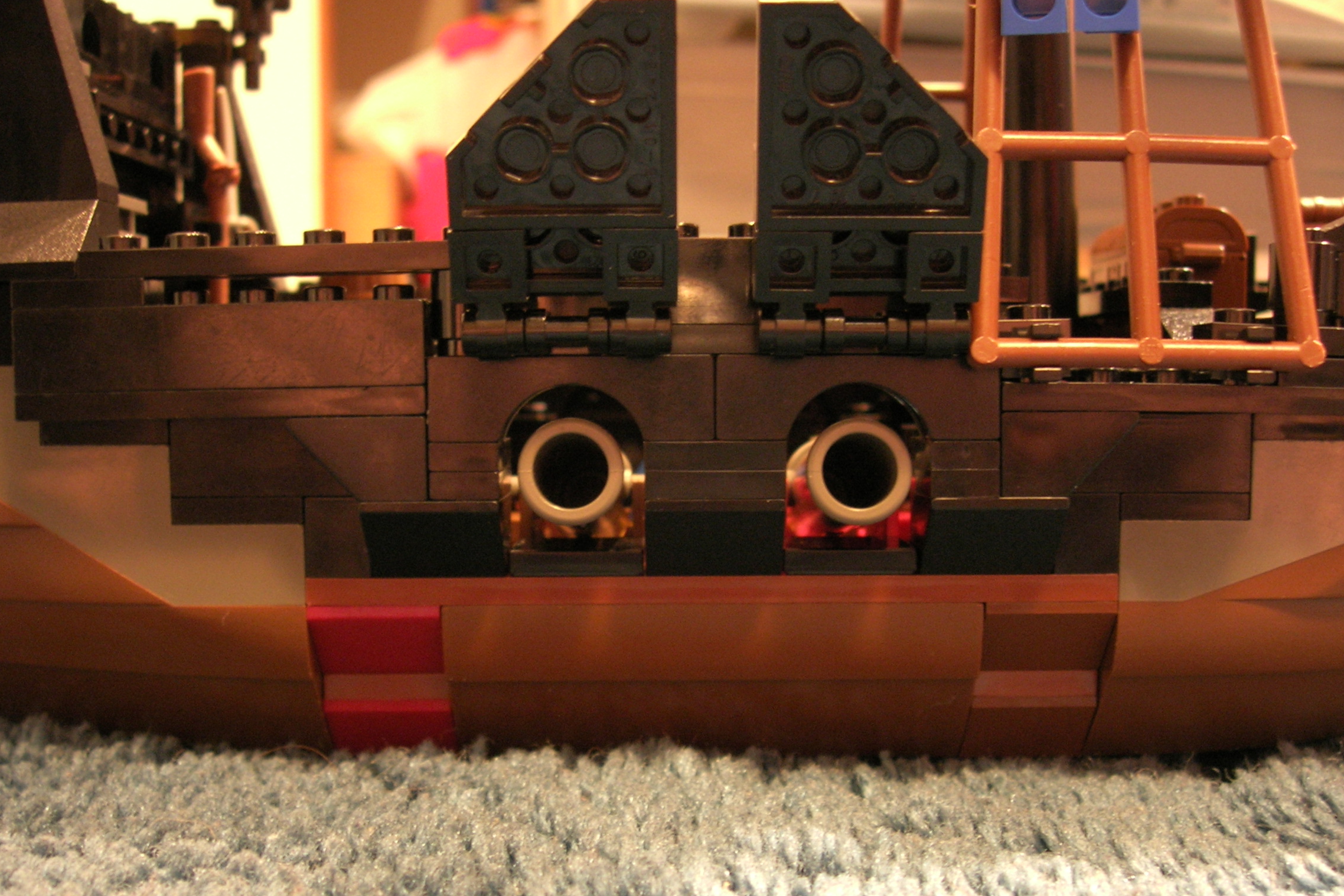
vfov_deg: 29.8
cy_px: 551
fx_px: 1680
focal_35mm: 45
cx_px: 681
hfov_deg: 43.6
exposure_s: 1.2
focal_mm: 7.8
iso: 200
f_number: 2.8
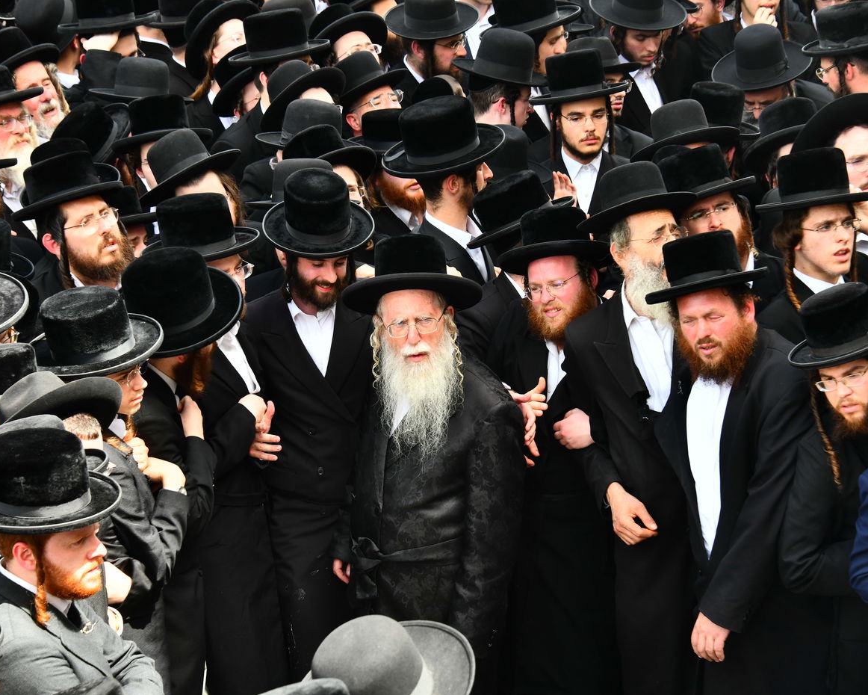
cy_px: 348
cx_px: 459
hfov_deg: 18.4
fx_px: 2672
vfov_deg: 14.8
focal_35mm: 104
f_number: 8
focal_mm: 92
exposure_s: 1/160
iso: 400
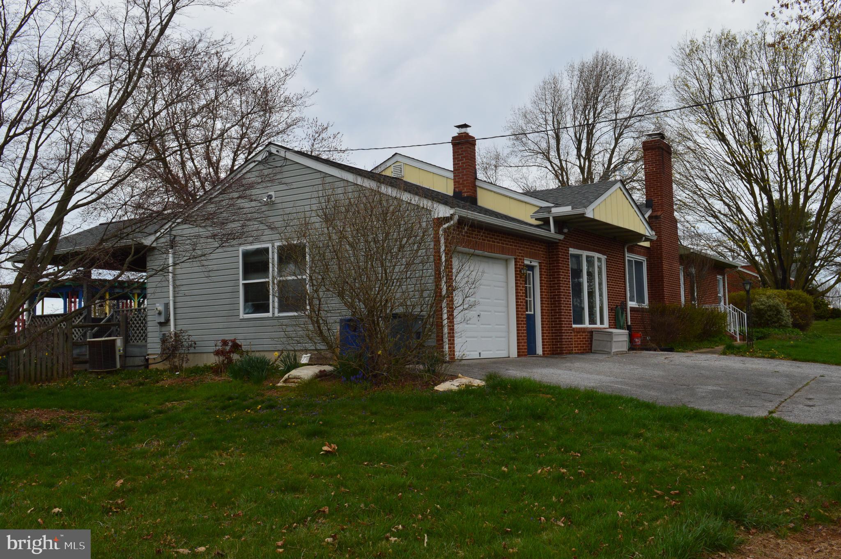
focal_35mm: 36
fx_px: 840
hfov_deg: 53.2
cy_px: 280
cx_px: 420
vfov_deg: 36.8
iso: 400
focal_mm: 24
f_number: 11
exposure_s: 1/400
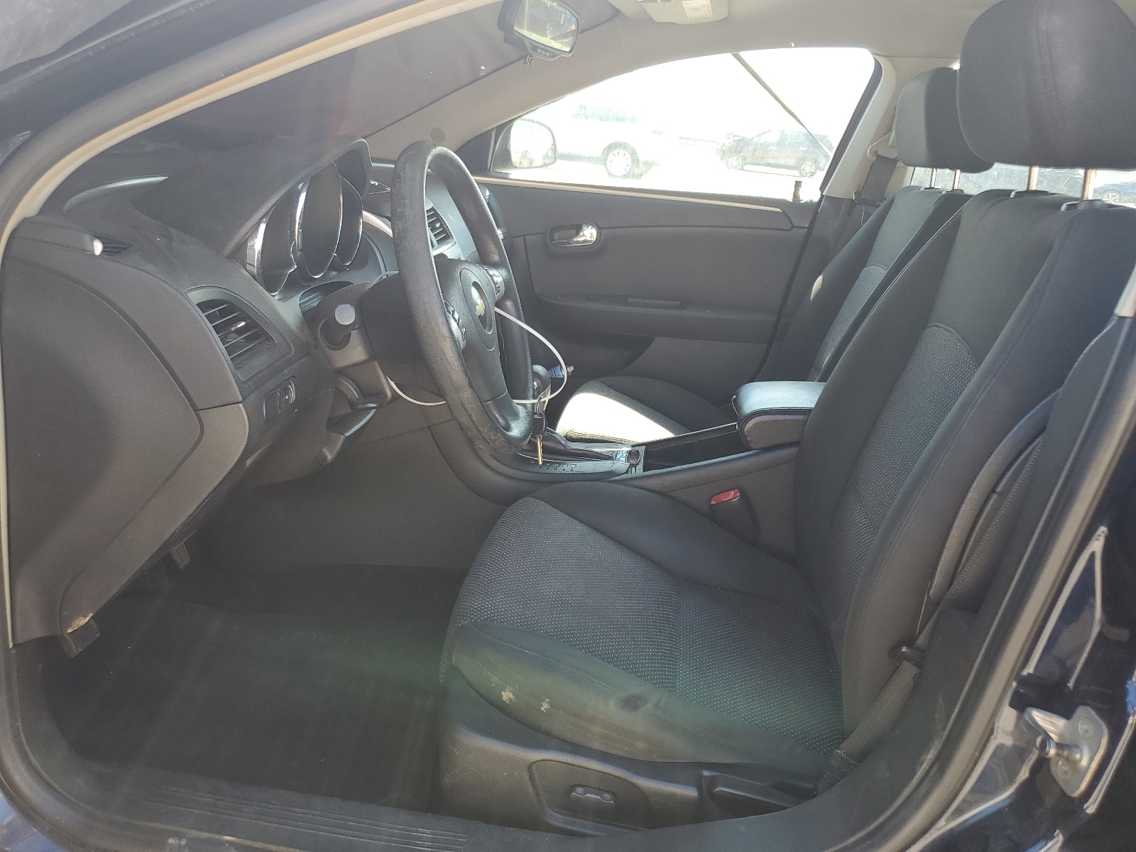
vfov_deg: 53.1
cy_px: 426
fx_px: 853
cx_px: 568
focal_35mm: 26
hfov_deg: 67.3
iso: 50
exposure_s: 1/200
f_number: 1.5
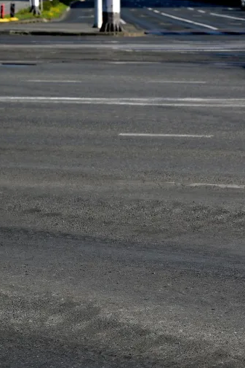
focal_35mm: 131
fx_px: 1336
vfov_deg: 15.6
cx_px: 242
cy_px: 184
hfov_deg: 10.4
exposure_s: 1/1000
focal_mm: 87
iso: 320
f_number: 8
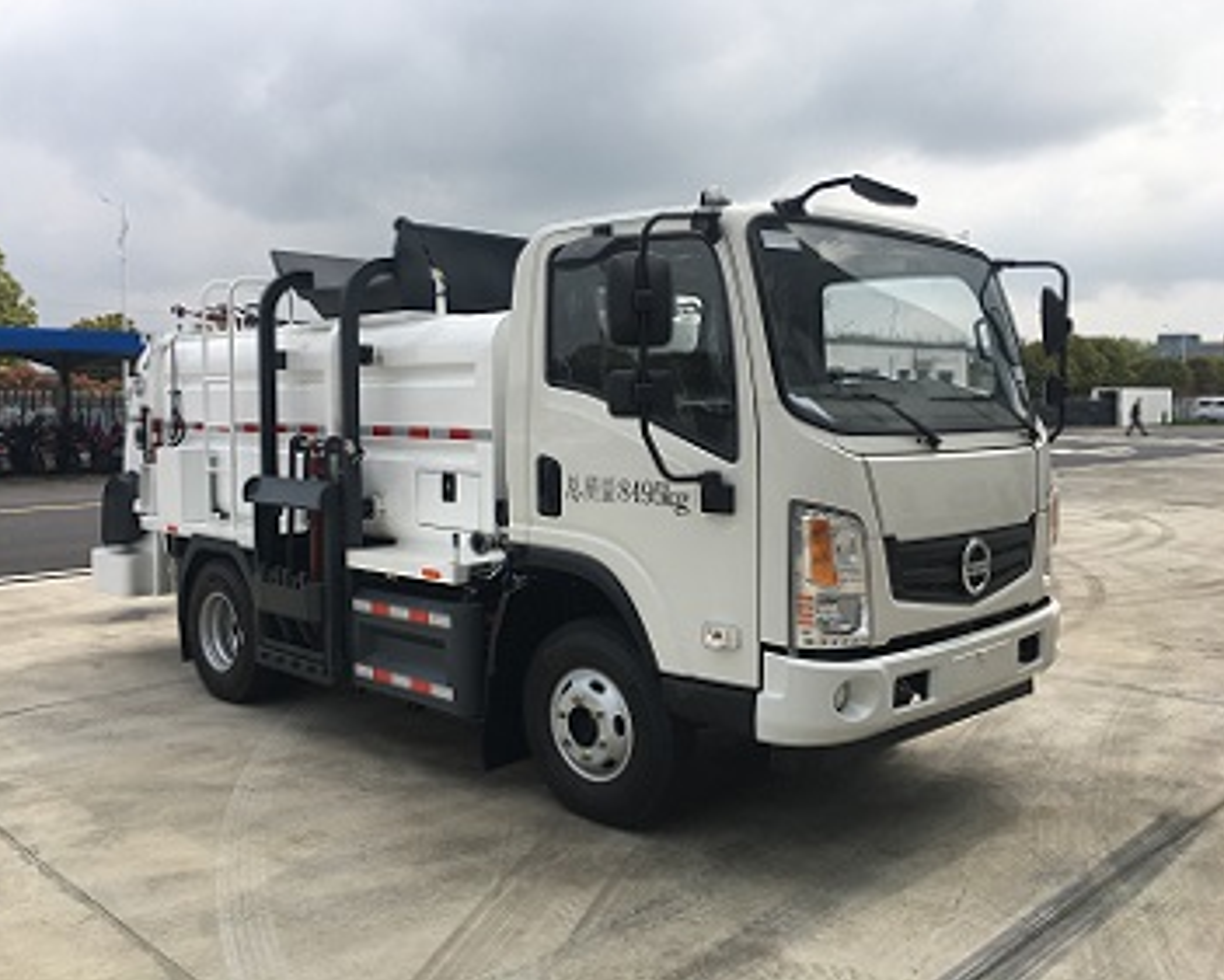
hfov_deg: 57.1
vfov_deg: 47.1
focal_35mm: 31
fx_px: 1123
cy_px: 481
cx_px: 568
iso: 25
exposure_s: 1/1326
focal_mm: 4.15
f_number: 2.2
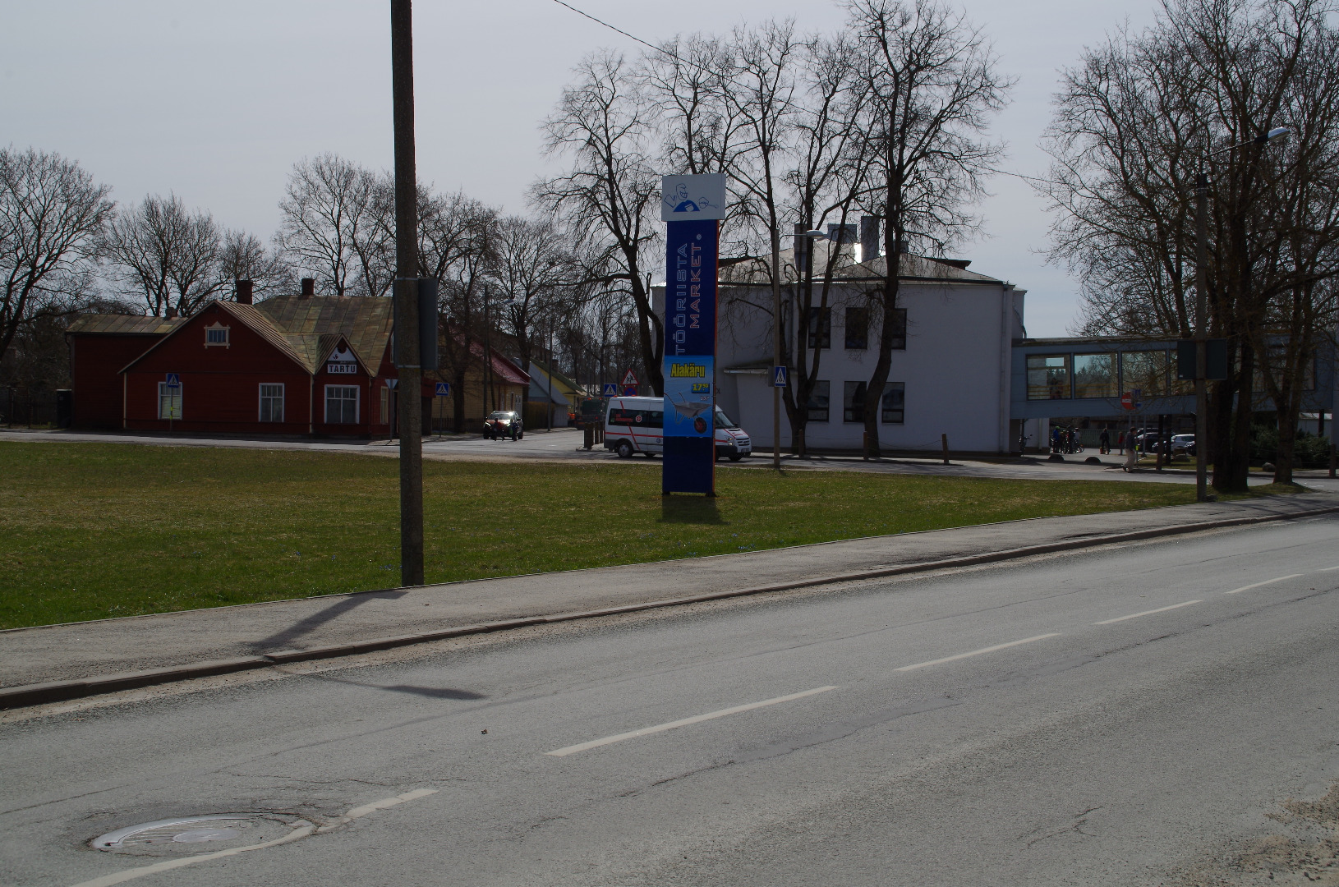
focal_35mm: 60
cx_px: 670
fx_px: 2227
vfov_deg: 22.5
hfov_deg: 33.5
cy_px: 444
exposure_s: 1/200
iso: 100
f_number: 14
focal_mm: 40
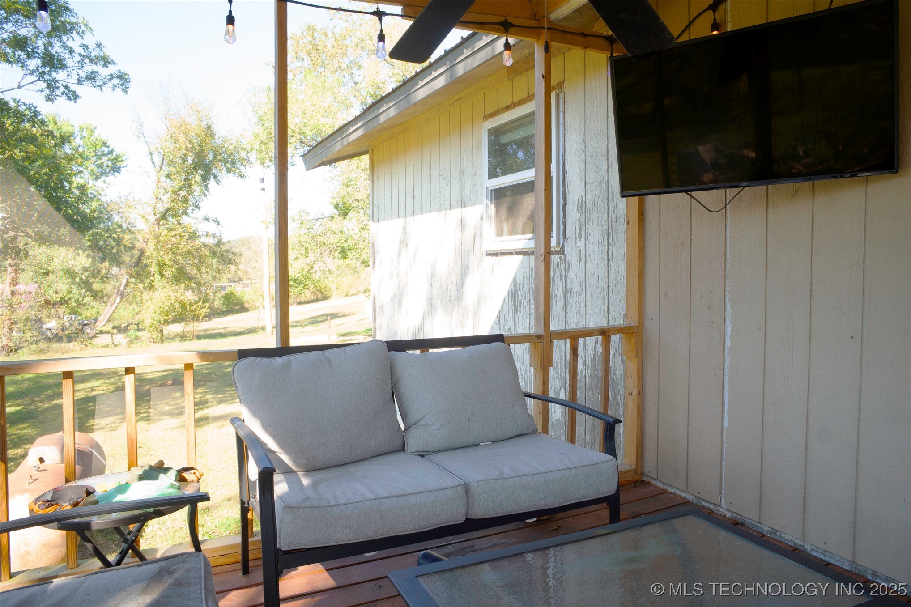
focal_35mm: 24
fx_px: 607
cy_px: 304
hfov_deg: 73.7
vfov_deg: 53.1
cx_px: 456
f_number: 8
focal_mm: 16
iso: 320
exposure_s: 1/40
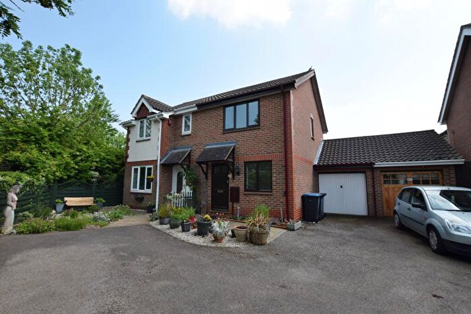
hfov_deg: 100.4
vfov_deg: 77.4
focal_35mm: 15
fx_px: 196
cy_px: 157
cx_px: 236
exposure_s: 1/250
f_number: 8
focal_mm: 10
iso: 200
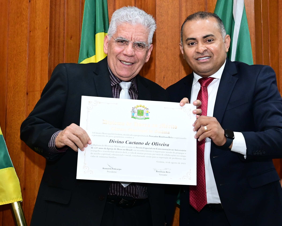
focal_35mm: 84
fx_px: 701
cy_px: 108
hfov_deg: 22.7
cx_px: 141
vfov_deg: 18.3
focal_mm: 43
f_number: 5
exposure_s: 1/125
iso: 4000
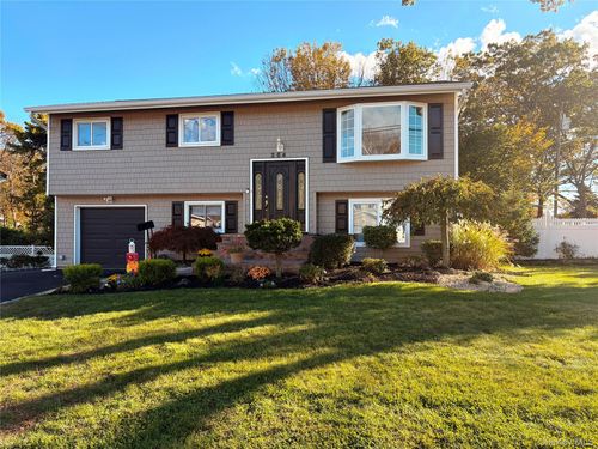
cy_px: 224
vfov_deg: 53.1
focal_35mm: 26
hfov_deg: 67.3
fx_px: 449
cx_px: 299
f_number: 1.6
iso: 64
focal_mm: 5.96
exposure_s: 1/1263
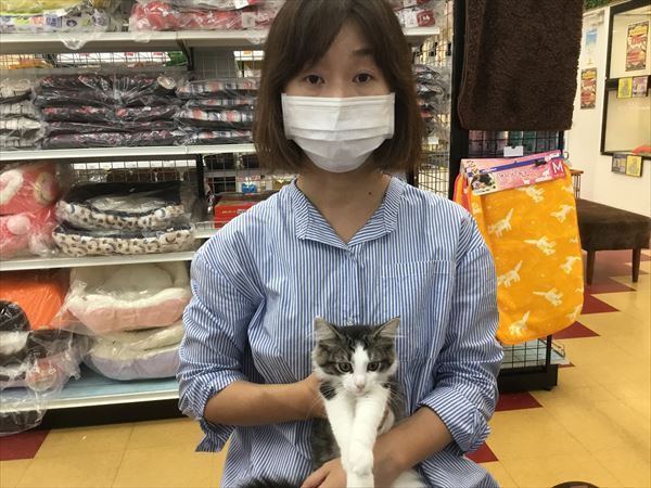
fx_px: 583
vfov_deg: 45.4
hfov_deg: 58.4
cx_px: 326
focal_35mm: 31
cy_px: 244
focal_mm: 3.3
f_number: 2.4
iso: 40
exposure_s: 1/30
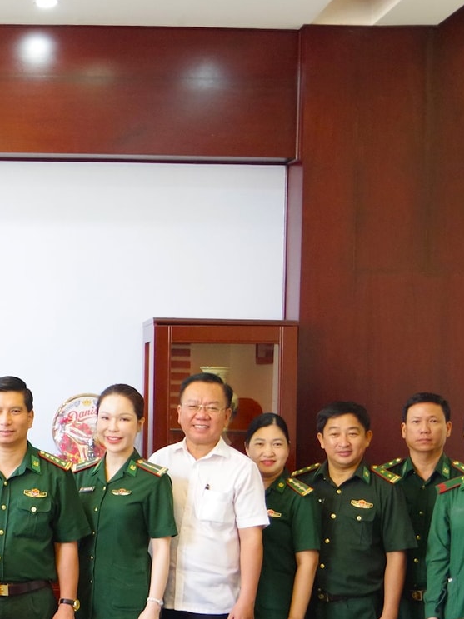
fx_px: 1377
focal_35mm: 77
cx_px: -107
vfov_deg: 25.1
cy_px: 450
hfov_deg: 18.1
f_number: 4
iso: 1600
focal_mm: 21
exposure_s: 1/60
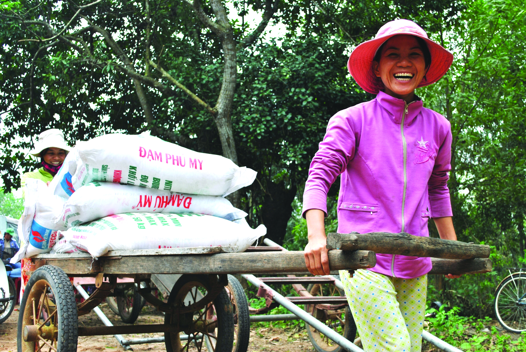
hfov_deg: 44.9
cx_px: 263
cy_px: 176
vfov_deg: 30.9
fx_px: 636
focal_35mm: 44
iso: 100
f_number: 6.3
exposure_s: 1/160
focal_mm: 29
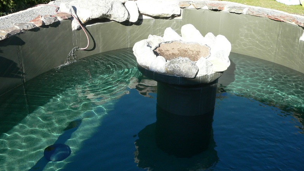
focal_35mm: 40
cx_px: 152
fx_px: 322
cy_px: 83
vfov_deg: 29.7
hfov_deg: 50.5
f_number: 2.8
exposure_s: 1/500
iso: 100
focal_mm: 6
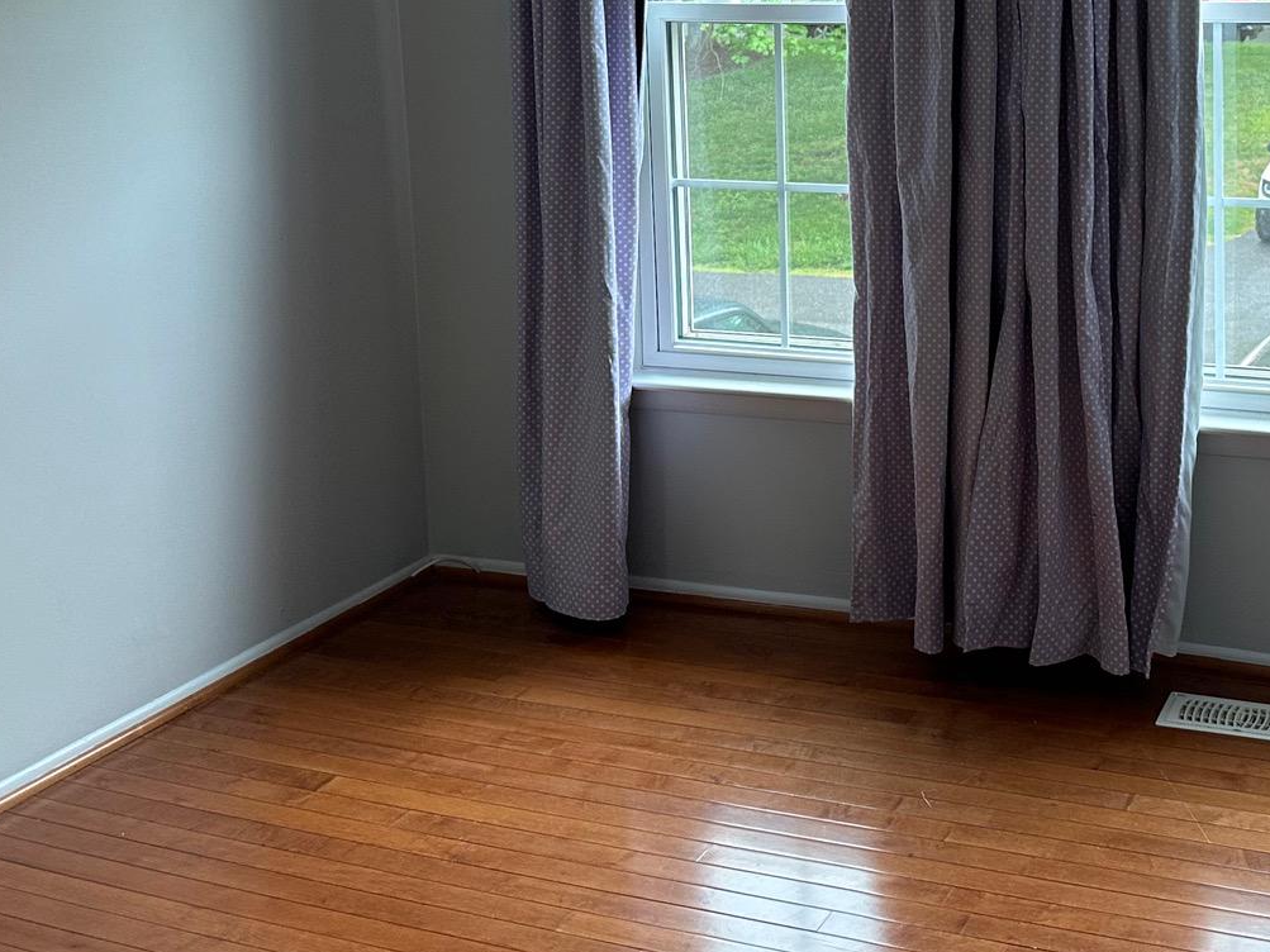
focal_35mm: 49
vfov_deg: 28.8
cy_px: 141
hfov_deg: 37.9
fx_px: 1798
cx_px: 957
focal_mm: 6.86
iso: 160
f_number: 1.78
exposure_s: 1/60
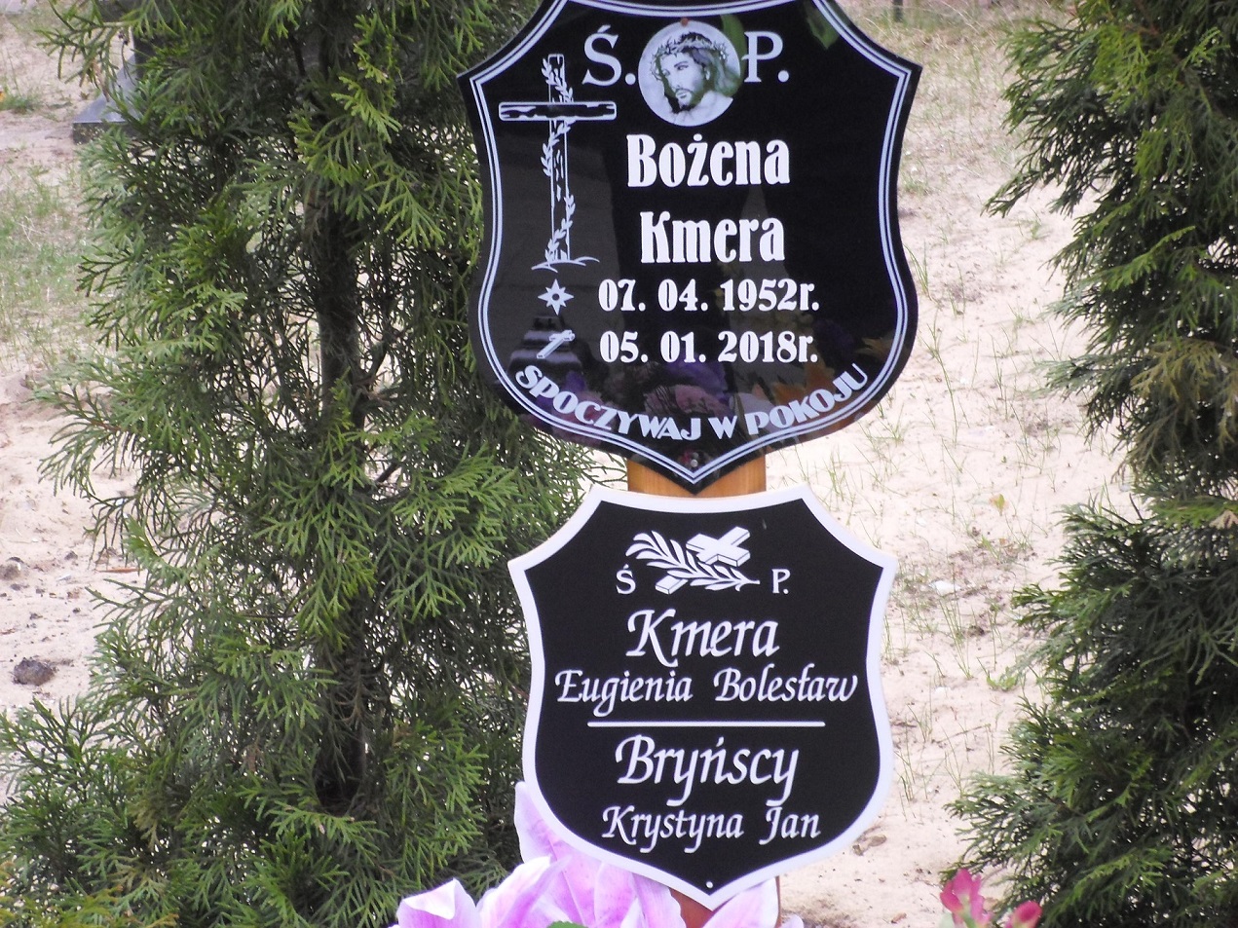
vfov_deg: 14.8
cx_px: 619
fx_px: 3576
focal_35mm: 100
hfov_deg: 19.6
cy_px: 464
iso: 240
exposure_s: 1/60
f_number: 5.2
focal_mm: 18
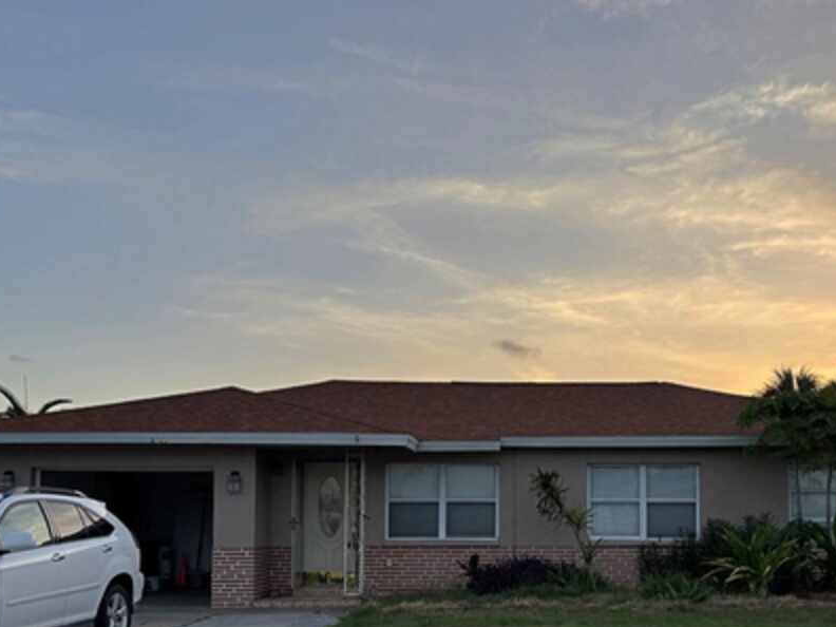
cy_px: 473
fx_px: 1014
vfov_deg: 33.6
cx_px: 545
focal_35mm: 42
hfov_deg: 44.3
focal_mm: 5.96
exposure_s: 1/742
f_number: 1.6
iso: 50
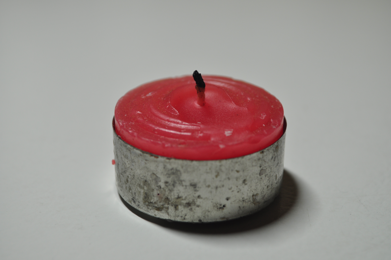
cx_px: 196
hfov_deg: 28.1
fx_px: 781
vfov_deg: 18.9
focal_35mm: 72
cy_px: 130
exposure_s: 1/30
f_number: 7.1
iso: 320
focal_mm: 48
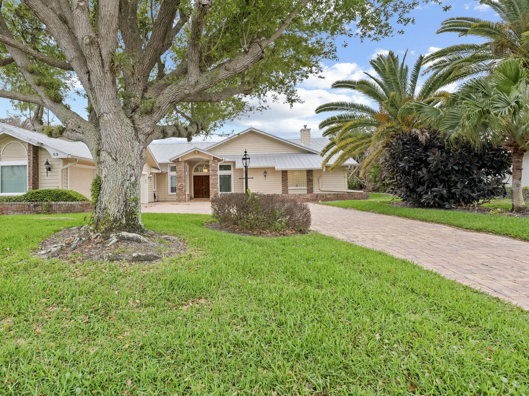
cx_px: 200
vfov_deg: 68.5
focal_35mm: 19
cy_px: 178
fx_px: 290
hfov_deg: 83.2
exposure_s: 1/60
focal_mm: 14
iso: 1250
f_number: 7.1
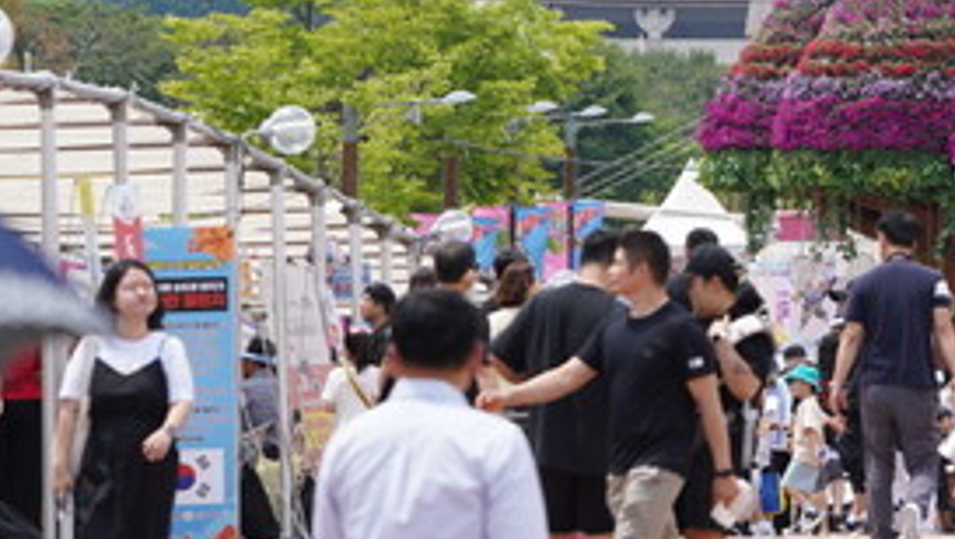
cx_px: 1039
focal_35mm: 306
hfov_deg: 7.0
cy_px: -117
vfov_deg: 4.0
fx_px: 7754
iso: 320
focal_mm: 133
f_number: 5.6
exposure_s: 1/800
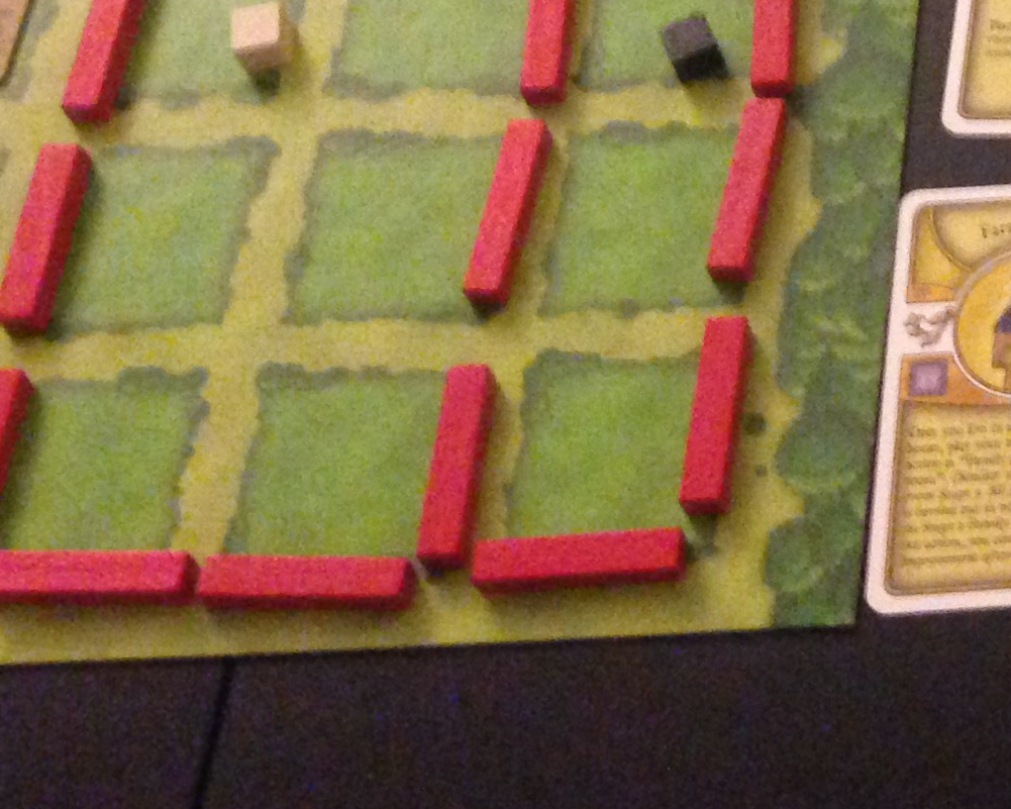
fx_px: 3142
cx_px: 1577
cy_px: -393
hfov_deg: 16.4
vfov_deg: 13.8
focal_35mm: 105
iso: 500
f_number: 2.4
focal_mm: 4.12
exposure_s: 1/15
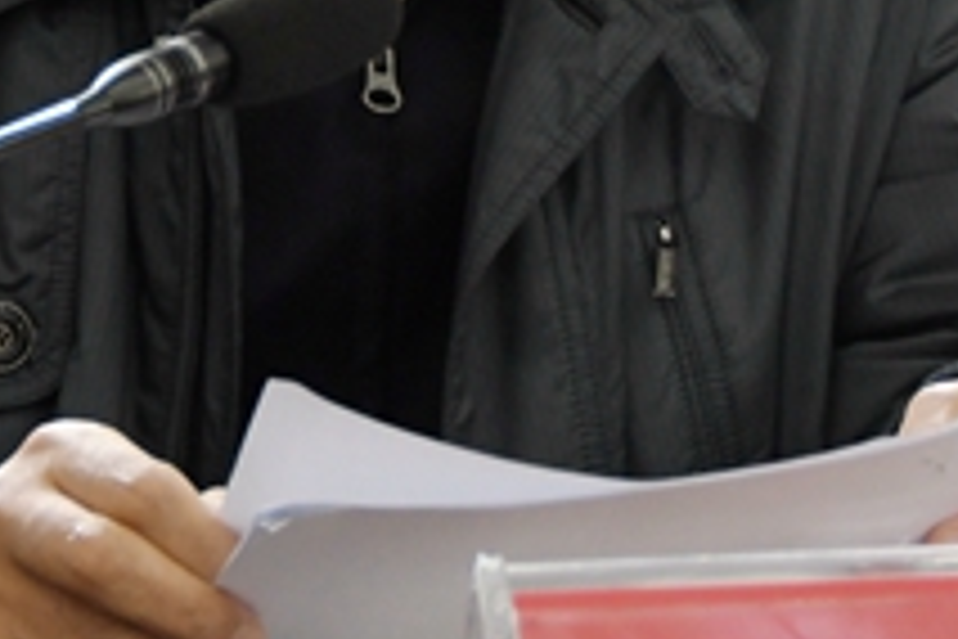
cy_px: -218
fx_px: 11974
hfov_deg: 4.6
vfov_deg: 3.0
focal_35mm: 450
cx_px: 315
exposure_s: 1/200
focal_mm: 80
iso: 1250
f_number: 5
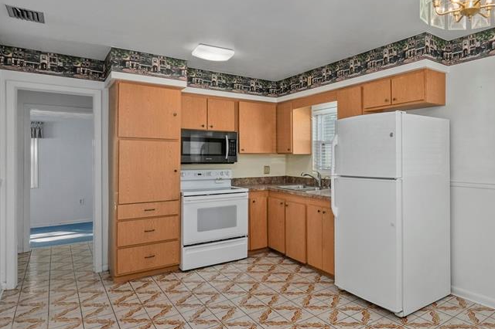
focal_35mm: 24
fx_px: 330
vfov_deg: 53.1
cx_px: 370
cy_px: 156
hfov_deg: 69.0
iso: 400
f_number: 11
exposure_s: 1/3
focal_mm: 10
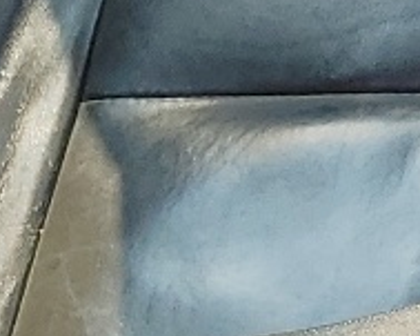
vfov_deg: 6.9
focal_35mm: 215
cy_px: -416
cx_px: 1244
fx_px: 2671
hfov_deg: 7.8
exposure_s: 1/385
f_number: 1.5
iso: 50
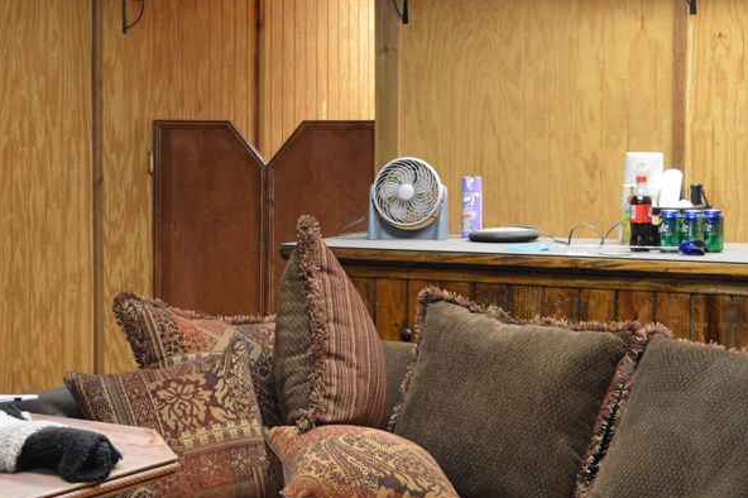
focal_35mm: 73
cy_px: 277
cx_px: 225
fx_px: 1516
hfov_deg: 27.5
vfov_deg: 18.6
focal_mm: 18
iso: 400
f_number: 3.5
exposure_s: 1/30
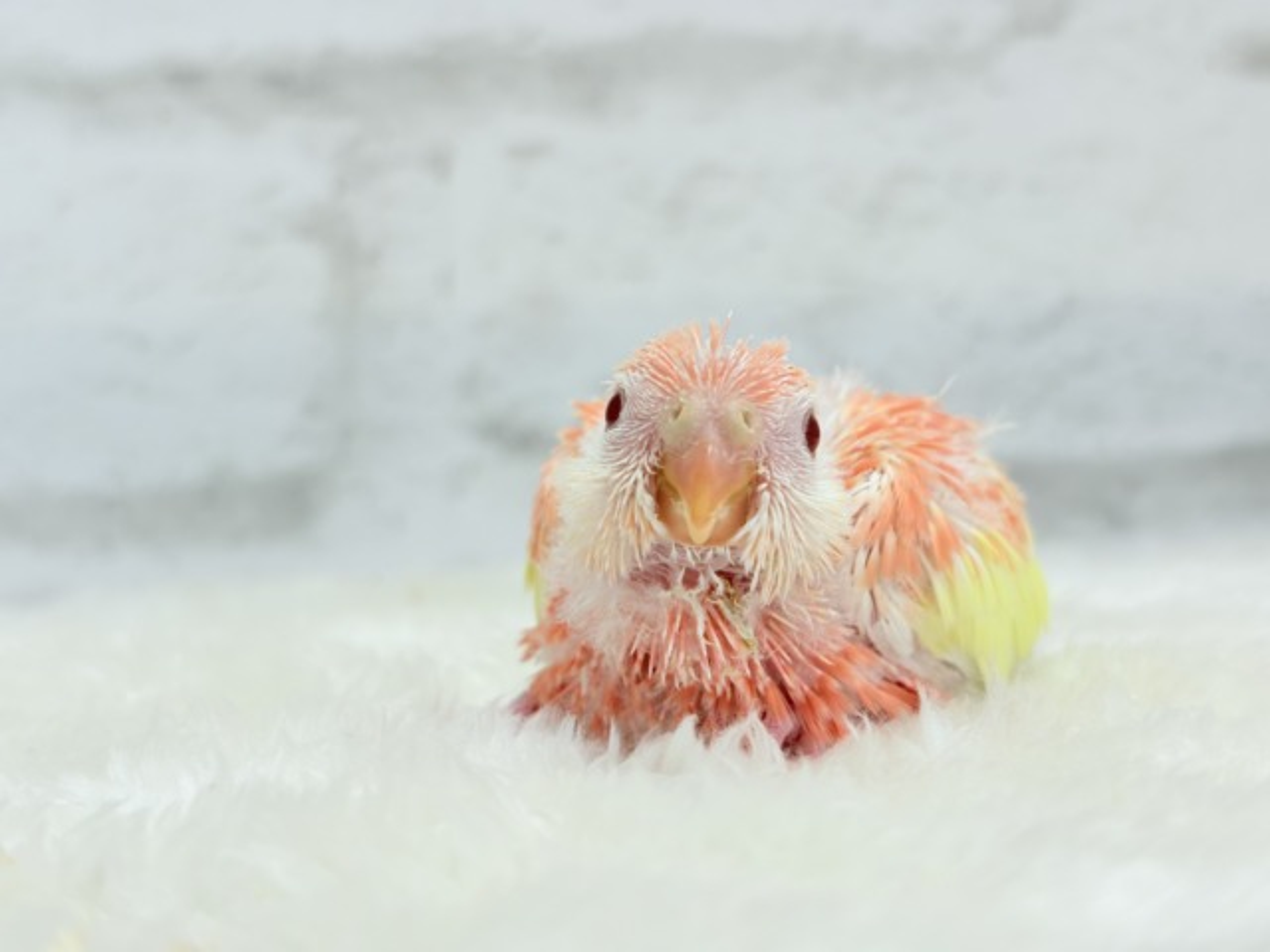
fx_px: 1908
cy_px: 476
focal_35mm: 52
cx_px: 635
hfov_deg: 36.8
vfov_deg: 28.0
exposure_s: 1/100
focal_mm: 5.96
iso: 50
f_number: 1.6
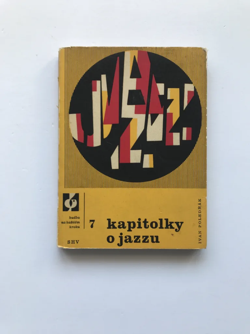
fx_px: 270
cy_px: 167
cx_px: 125
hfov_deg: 49.7
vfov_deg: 63.4
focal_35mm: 28
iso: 32
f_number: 1.8
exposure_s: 1/50
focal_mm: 3.99
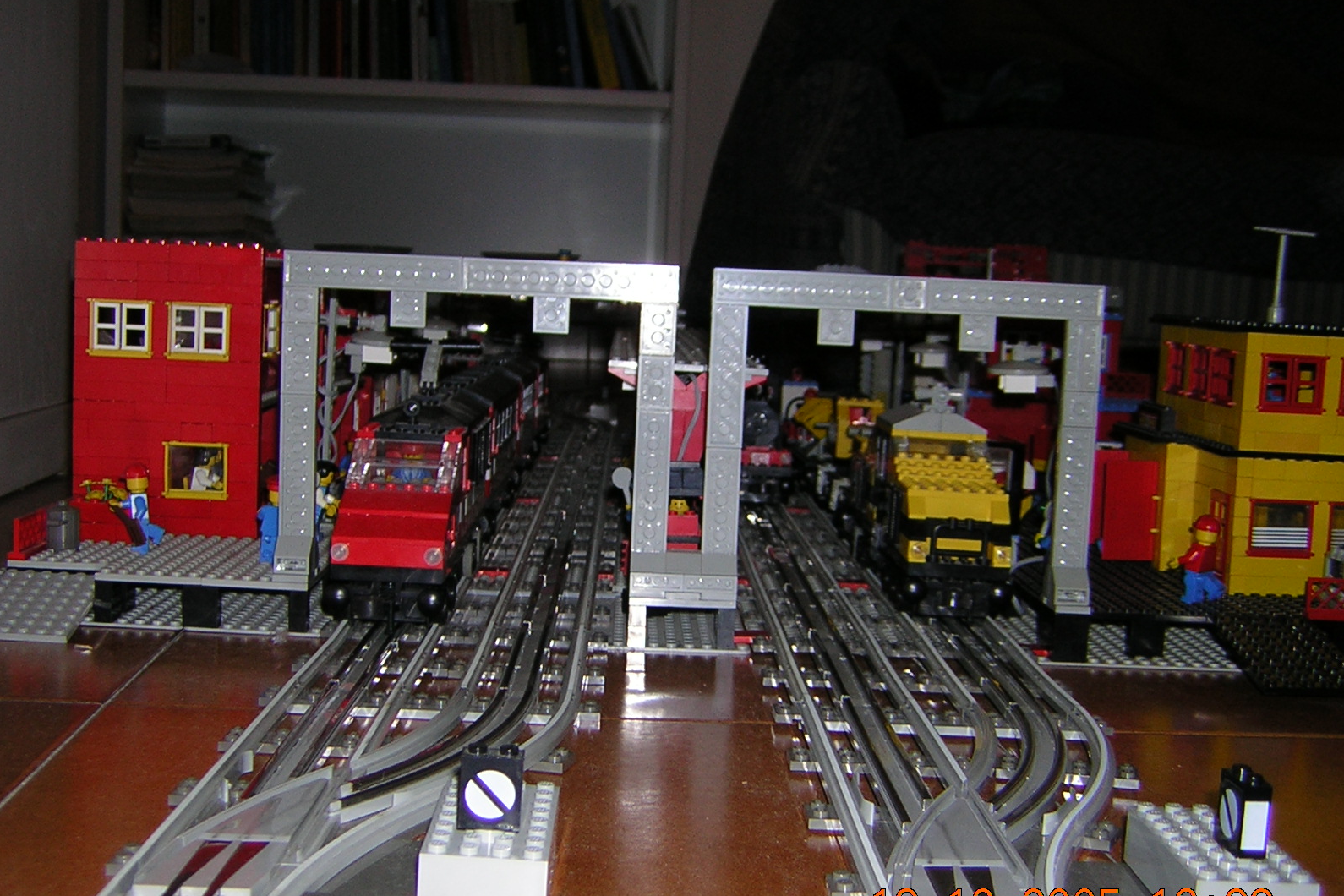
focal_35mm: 45
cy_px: 505
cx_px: 675
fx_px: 1680
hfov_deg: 43.6
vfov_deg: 29.8
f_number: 2.8
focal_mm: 5.6
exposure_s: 1/60.1
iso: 50
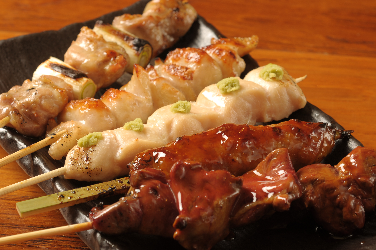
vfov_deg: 12.6
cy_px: 121
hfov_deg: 18.9
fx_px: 1127
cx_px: 194
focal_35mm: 108
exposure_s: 1/25
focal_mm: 60
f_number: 10
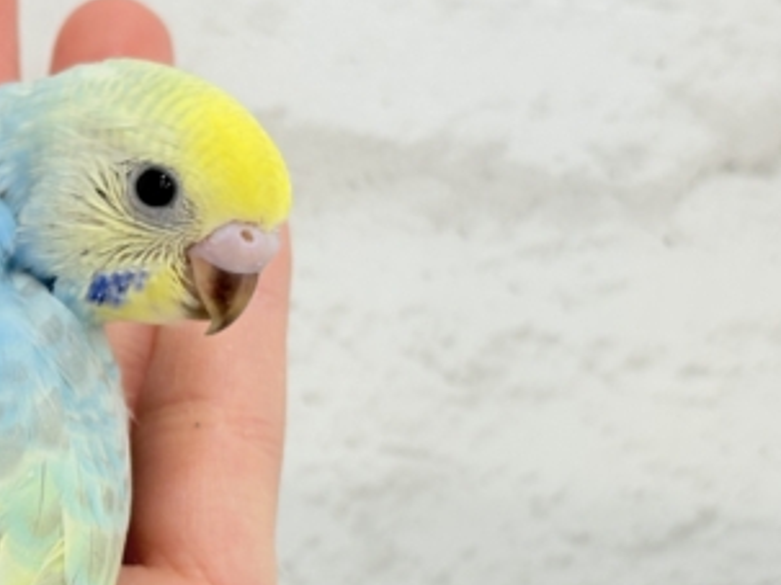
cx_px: 26
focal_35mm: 110
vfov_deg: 13.4
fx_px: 2481
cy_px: 495
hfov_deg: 17.5
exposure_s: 1/50
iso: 40
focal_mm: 5.96
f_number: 1.6
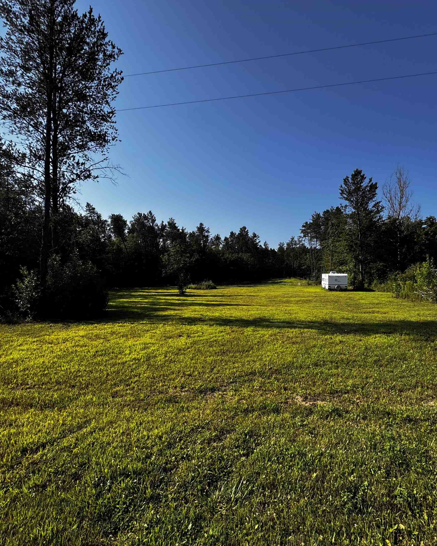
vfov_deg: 83.3
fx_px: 307
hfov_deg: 70.9
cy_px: 273
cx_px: 223
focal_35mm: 19
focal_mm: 2.22
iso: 50
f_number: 2.2
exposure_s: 1/1600
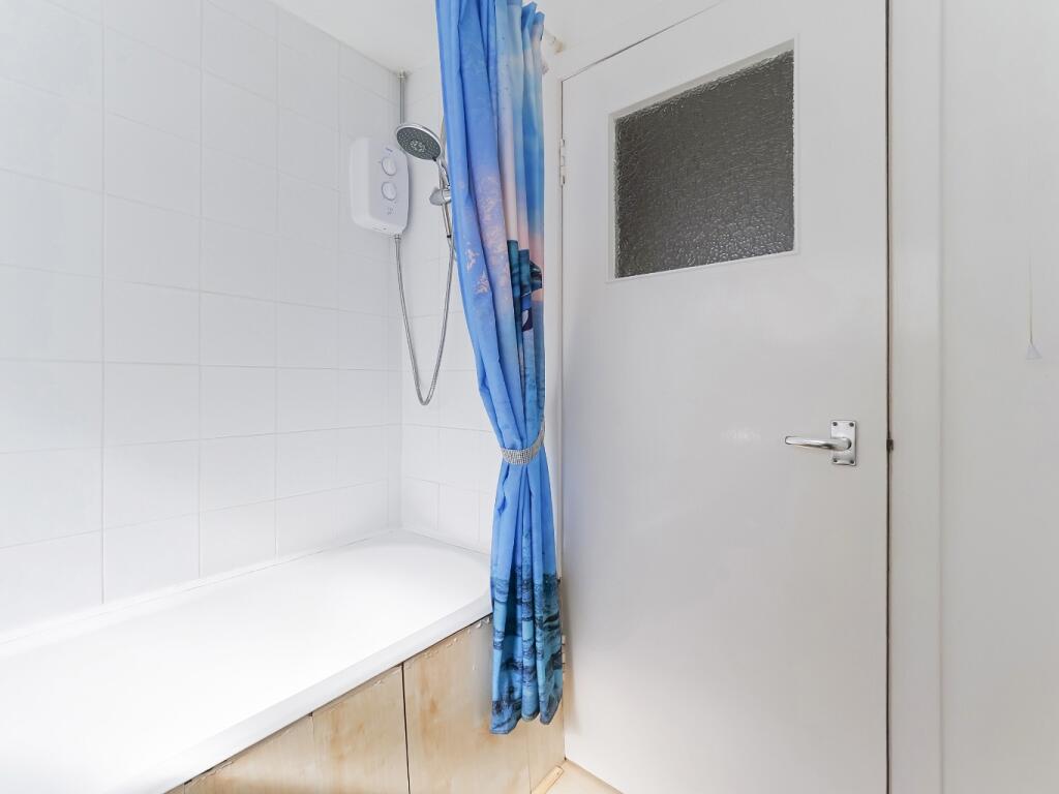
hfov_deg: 102.1
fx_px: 428
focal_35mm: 14
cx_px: 530
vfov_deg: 85.7
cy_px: 397
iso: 200
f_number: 8
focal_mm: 7
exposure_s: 1/100
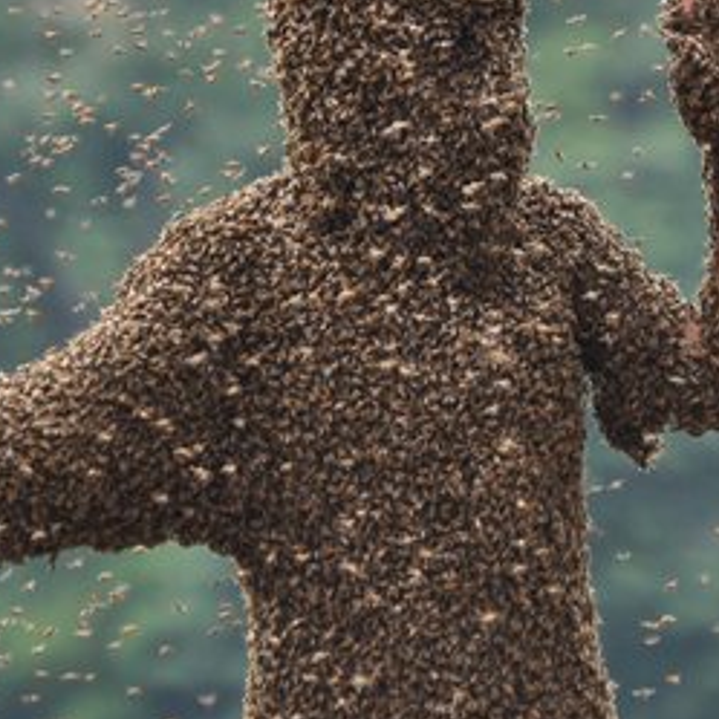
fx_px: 15886
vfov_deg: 2.6
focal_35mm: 676
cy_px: 244
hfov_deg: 2.6
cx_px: 274
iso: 640
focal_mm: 220
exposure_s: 1/800
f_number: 5.3
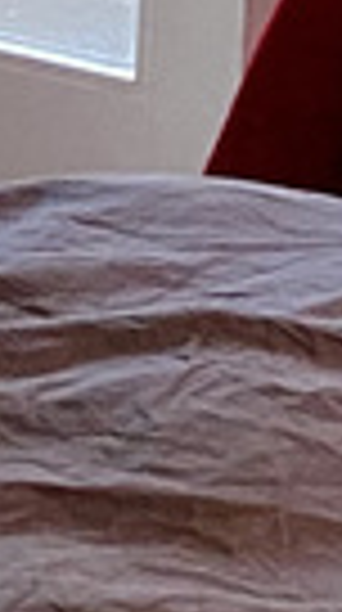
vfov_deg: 9.5
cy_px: -590
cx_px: -1490
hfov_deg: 4.6
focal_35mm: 214
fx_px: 3467
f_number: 1.8
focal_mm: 4.25
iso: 250
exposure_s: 1/60
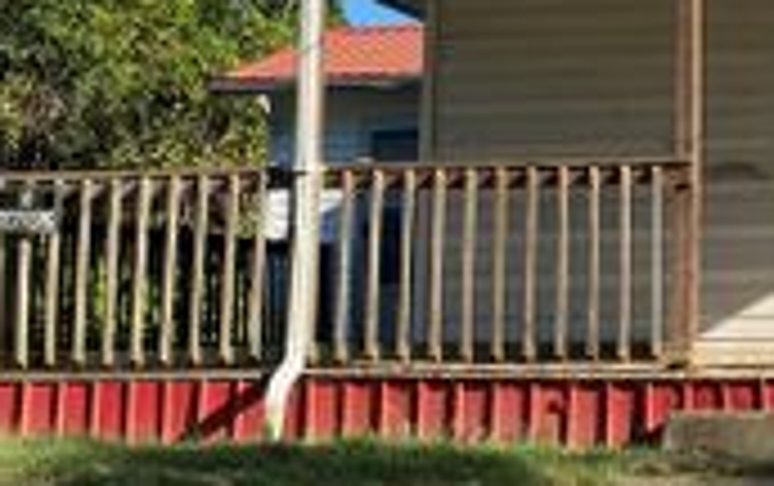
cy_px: 74
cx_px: 788
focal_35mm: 80
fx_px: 1690
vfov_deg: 16.2
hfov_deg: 24.5
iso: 32
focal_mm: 4.25
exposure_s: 1/1182
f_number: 1.8
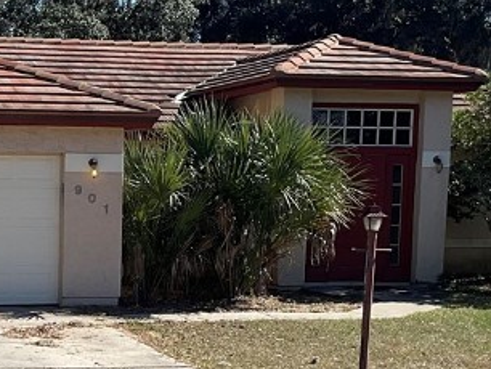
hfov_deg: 19.6
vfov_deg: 15.1
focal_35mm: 97
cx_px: 3
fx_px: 1377
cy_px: 350
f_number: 1.8
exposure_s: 1/1490
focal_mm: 3
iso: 16
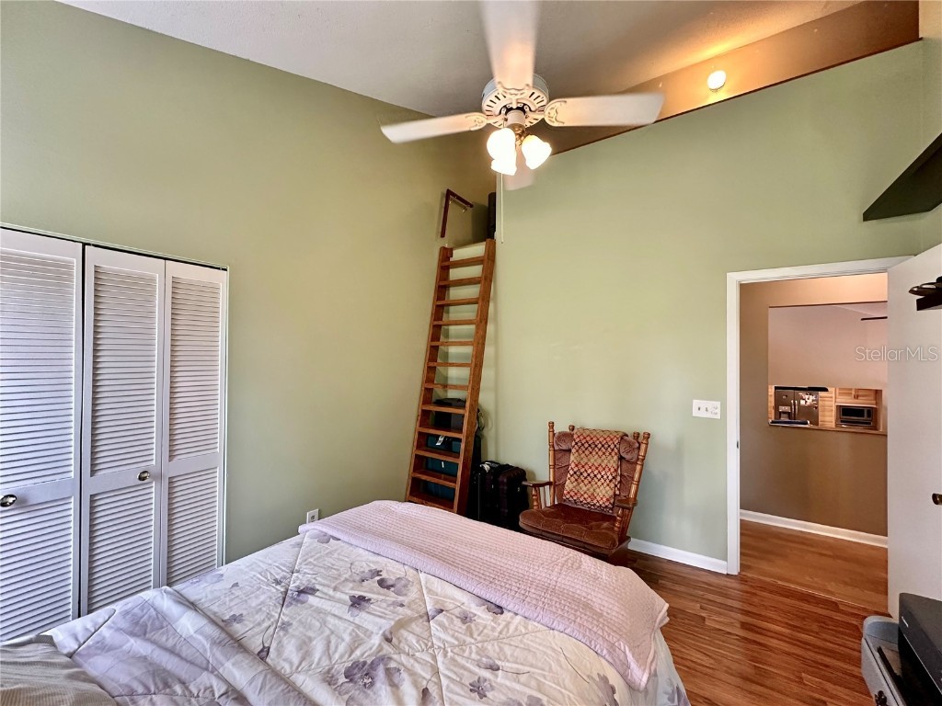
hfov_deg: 102.1
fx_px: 381
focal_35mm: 14
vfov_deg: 85.7
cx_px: 471
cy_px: 353
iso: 200
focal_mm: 2.22
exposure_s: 1/60
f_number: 2.2
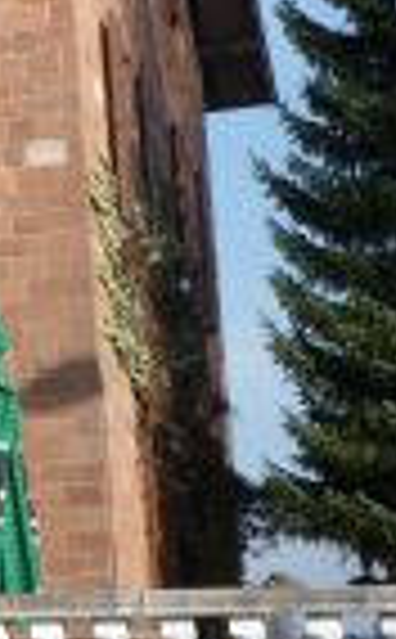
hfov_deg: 10.3
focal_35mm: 115
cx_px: -446
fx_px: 1998
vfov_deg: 18.1
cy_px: 153
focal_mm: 5.2
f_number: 4.5
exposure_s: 1/400
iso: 100
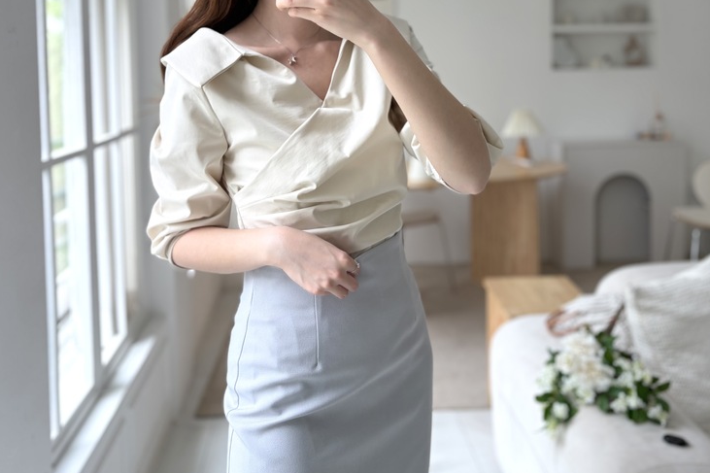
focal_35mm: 37
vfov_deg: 34.7
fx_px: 730
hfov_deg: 51.9
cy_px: 87
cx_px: 352
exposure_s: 1/120
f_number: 1.6
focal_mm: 5.96
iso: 40
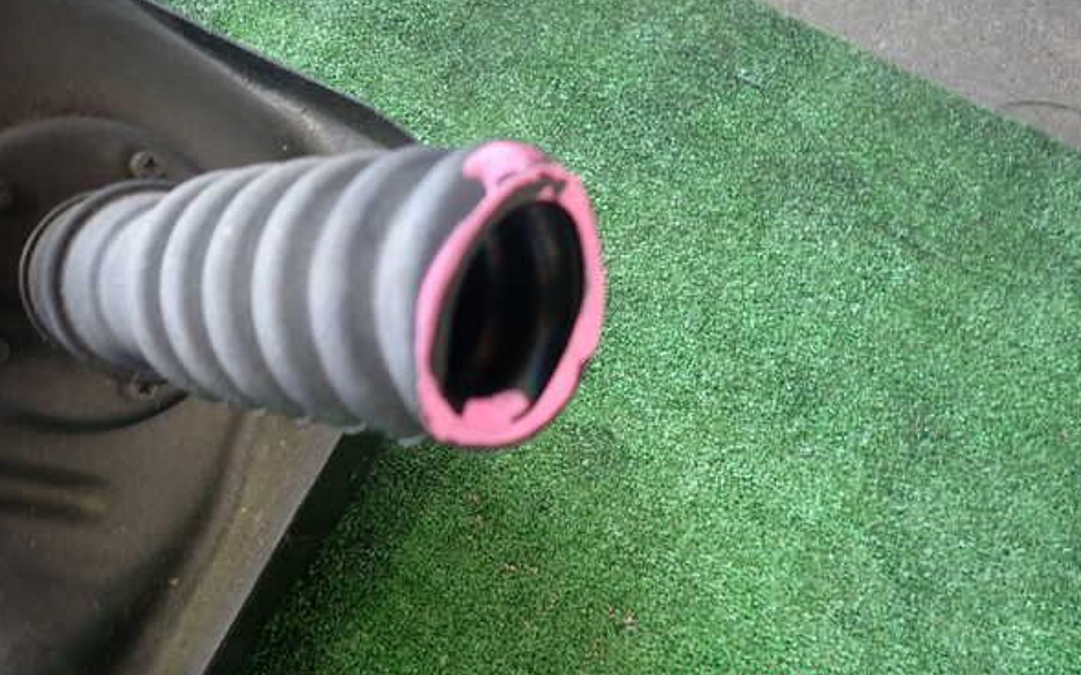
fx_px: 795
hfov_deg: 68.4
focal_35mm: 27
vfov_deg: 46.0
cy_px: 315
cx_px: 543
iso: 200
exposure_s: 1/60
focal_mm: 4.5
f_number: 2
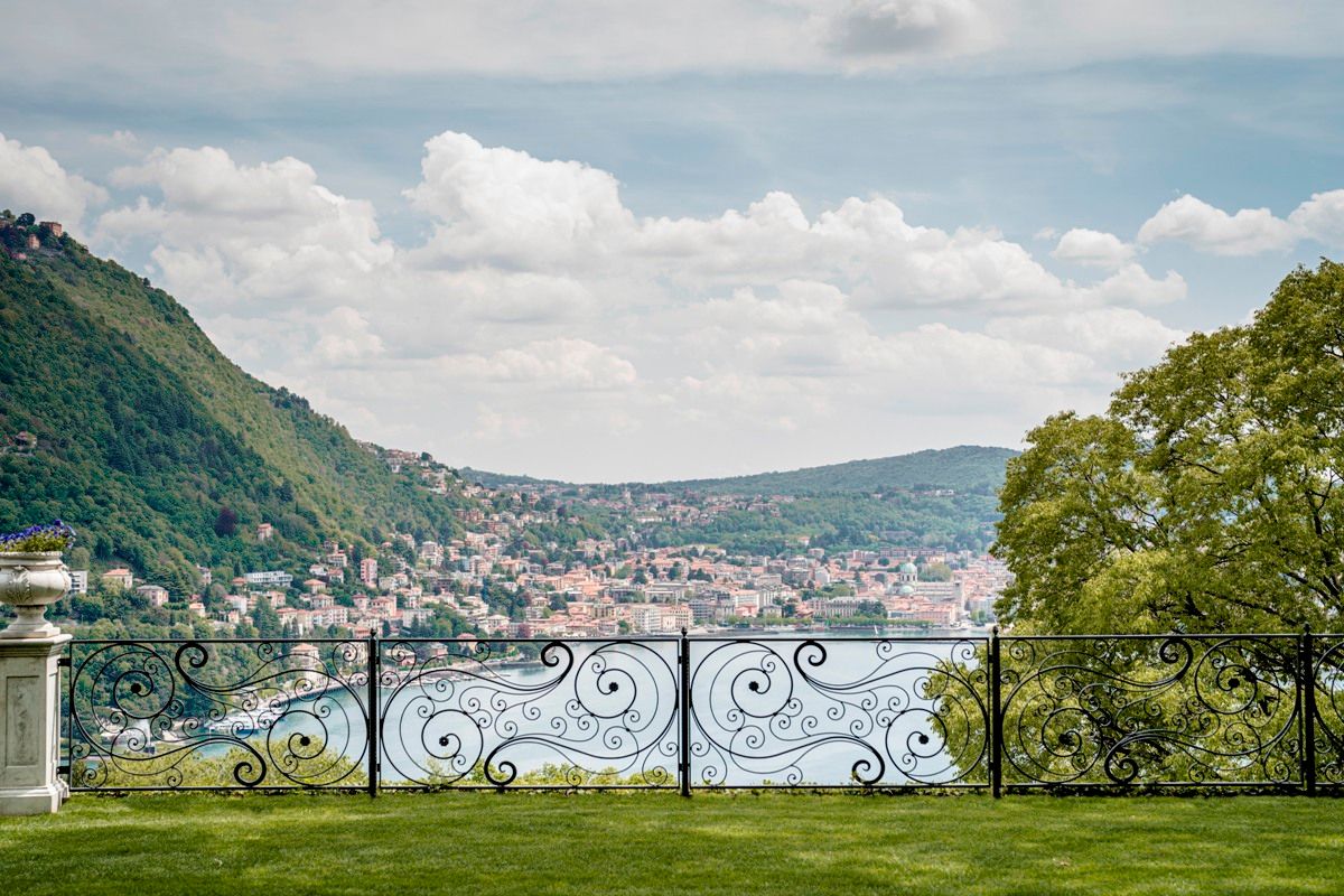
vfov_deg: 27.0
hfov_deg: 39.6
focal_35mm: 50
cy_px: 448
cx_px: 672
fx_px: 1867
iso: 50
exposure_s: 1/400
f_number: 4
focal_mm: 50
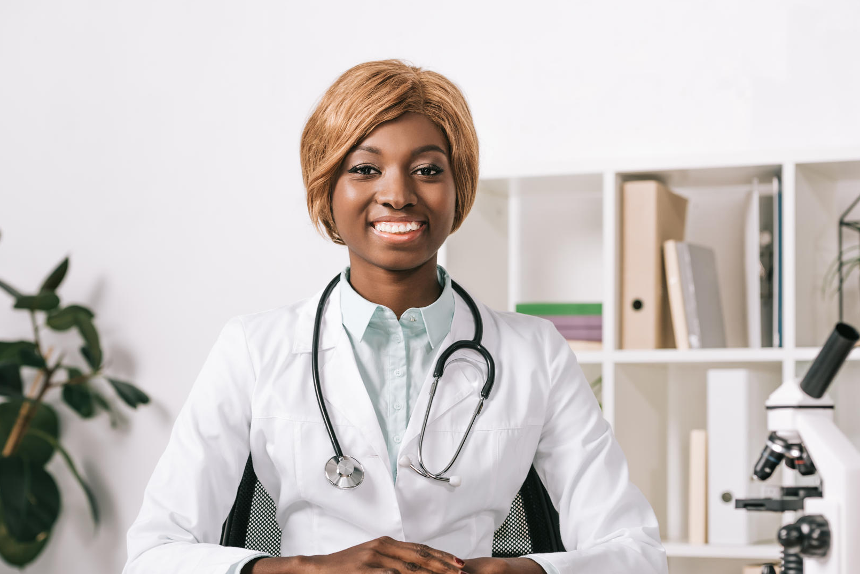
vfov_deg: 14.7
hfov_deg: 21.9
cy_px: 327
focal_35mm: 93
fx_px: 2222
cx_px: 392
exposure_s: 1/200
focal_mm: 78
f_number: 4.5
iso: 400
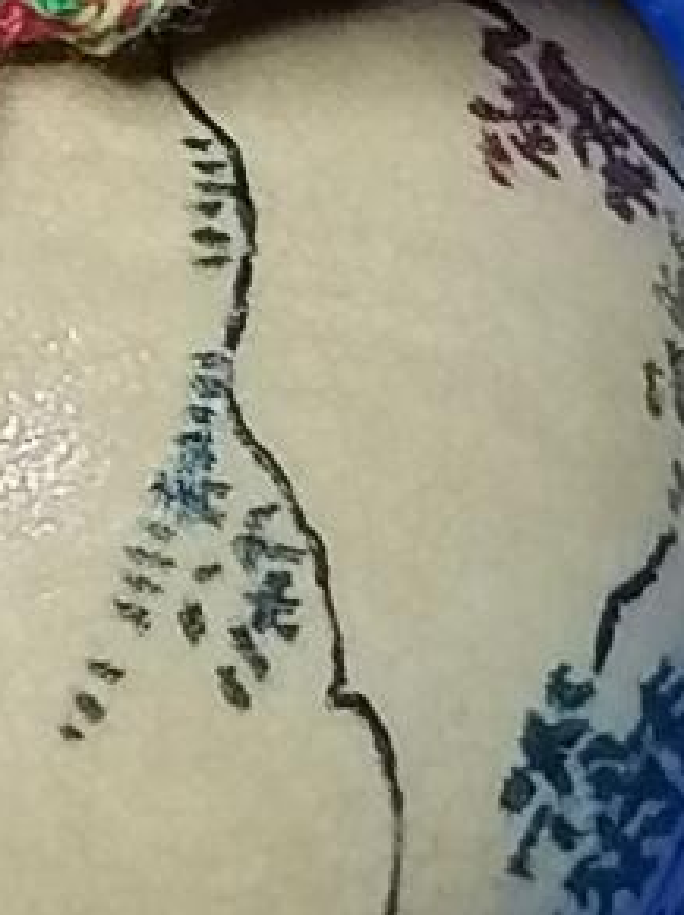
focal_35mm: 329
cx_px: -208
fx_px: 8681
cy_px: -230
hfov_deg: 4.5
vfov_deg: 6.0
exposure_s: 1/33.3
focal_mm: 5.4
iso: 125
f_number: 1.8
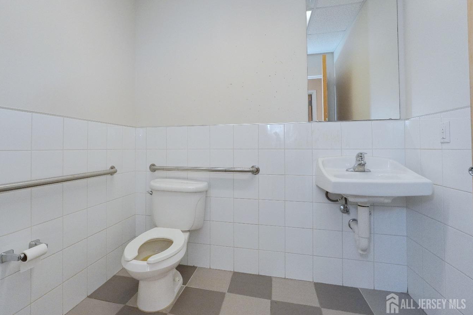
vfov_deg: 65.6
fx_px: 244
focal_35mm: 19
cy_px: 142
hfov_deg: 87.8
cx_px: 208
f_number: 4
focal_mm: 11
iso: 1600
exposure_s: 1/160
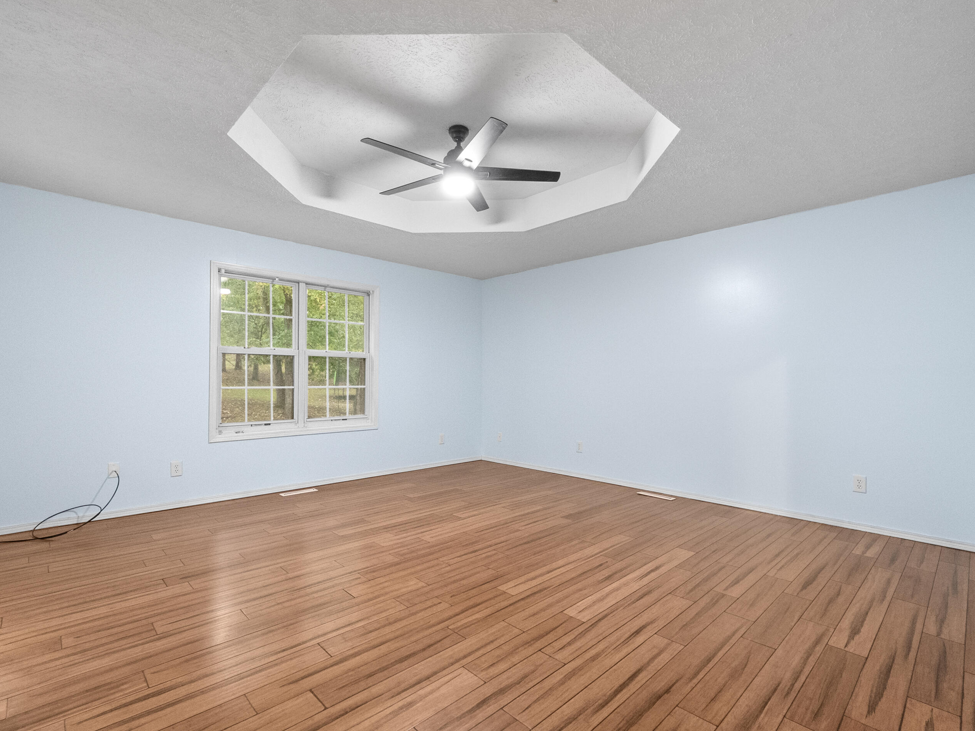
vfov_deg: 78.1
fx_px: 451
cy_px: 369
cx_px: 483
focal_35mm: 16
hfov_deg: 94.5
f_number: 8
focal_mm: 14
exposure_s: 1/8
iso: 12800
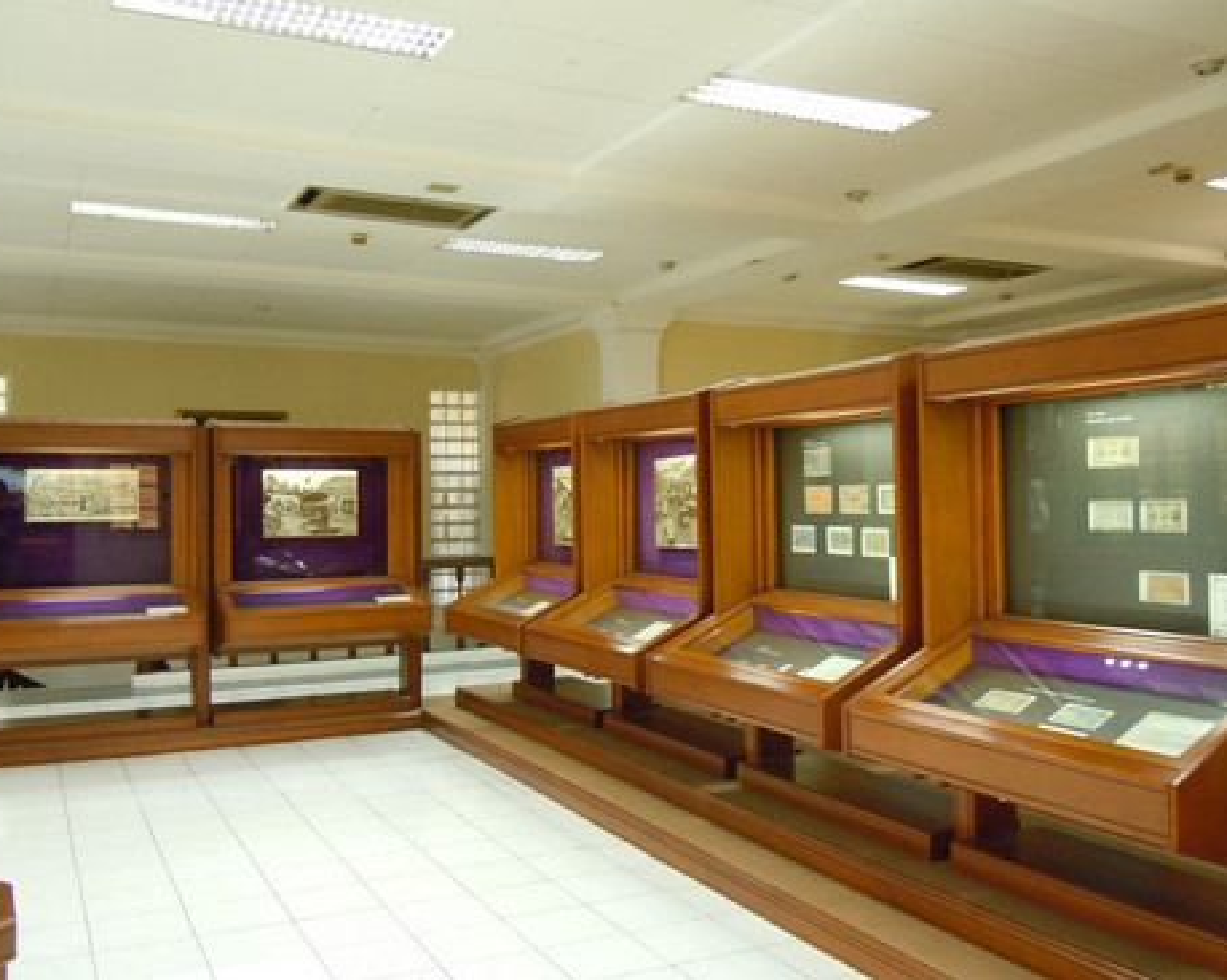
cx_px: 630
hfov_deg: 55.7
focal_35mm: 32
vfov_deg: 45.8
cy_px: 481
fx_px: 1162
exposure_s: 1/5
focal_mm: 5.4
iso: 200
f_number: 3.5
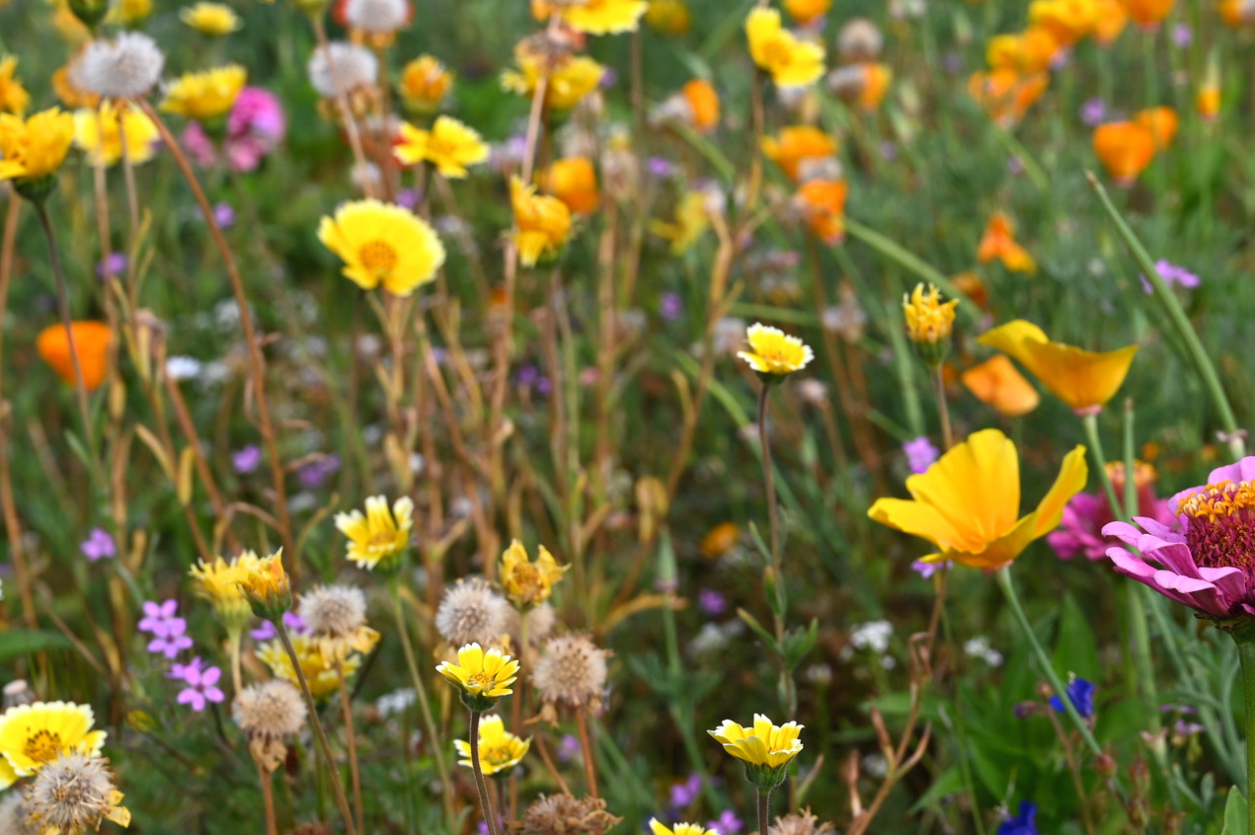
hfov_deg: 28.5
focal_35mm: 71
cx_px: 691
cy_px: 351
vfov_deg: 19.2
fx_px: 2474
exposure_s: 1/200
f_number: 8
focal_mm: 47
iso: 100
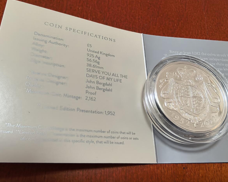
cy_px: 87
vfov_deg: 51.5
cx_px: 112
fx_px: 189
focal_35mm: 28
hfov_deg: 62.2
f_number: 2.2
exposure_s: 1/33.3
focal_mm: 1.68
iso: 320
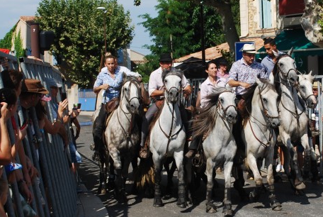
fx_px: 710
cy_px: 104
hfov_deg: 25.4
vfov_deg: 17.4
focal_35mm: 79
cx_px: 224
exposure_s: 1/250
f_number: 8
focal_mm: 30
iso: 100
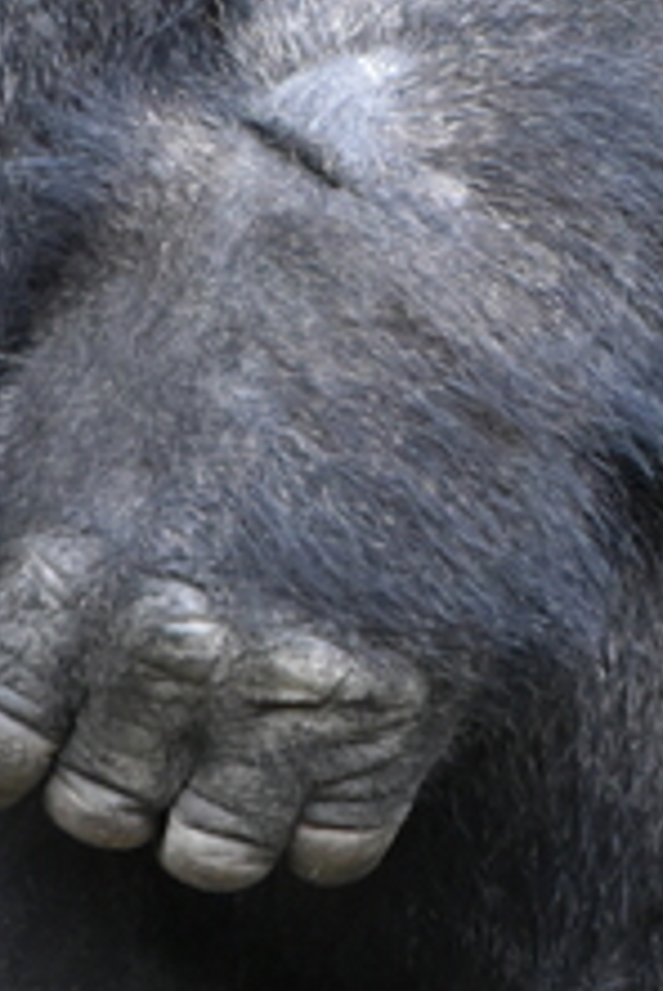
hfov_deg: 1.0
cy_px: 336
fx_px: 36651
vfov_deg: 1.5
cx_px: 632
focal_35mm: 1331
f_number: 5.3
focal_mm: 230
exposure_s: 1/500
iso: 3200
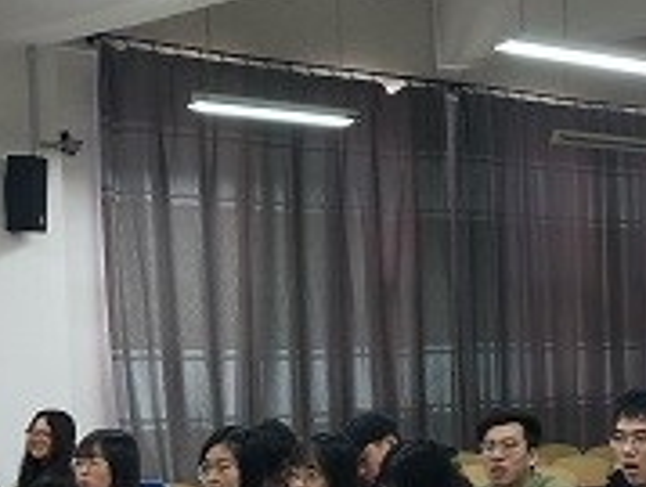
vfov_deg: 13.8
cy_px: 386
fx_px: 2001
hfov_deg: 18.2
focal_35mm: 107
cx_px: 473
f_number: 1.8
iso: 211
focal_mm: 3.95
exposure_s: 1/50
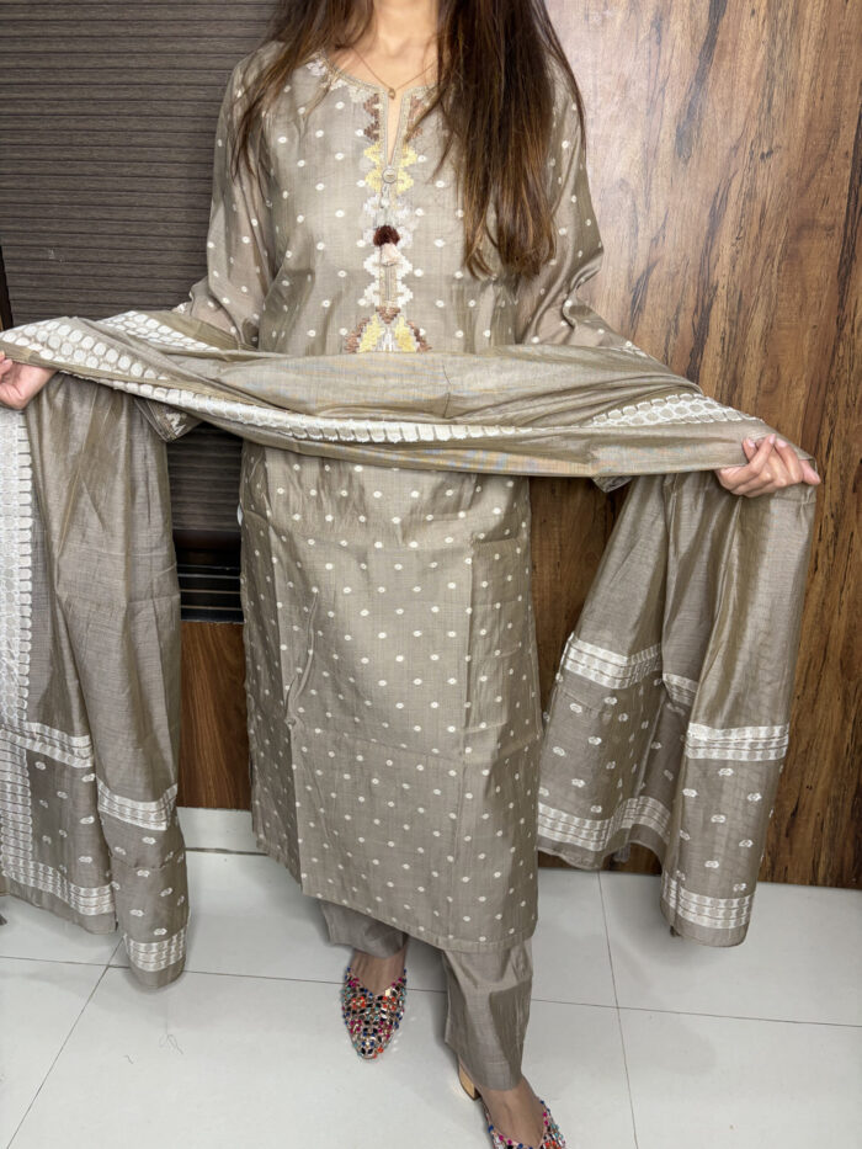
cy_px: 574
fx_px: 863
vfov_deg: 67.3
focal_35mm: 26
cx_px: 431
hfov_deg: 53.1
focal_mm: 5.96
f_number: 1.6
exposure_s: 1/50
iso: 125
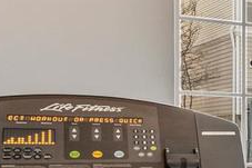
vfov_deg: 15.3
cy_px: 97
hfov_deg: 14.5
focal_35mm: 89
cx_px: 609
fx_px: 623
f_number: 5.6
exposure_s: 1/3
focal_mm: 14
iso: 100
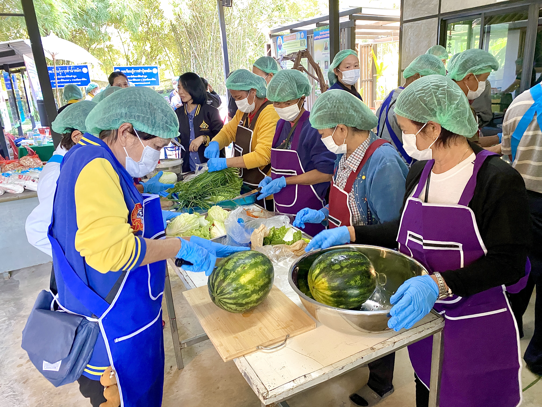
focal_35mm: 26
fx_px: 407
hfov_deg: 67.3
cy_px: 204
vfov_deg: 53.1
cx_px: 271
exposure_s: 1/50
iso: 250
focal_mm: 4.25
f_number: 1.8
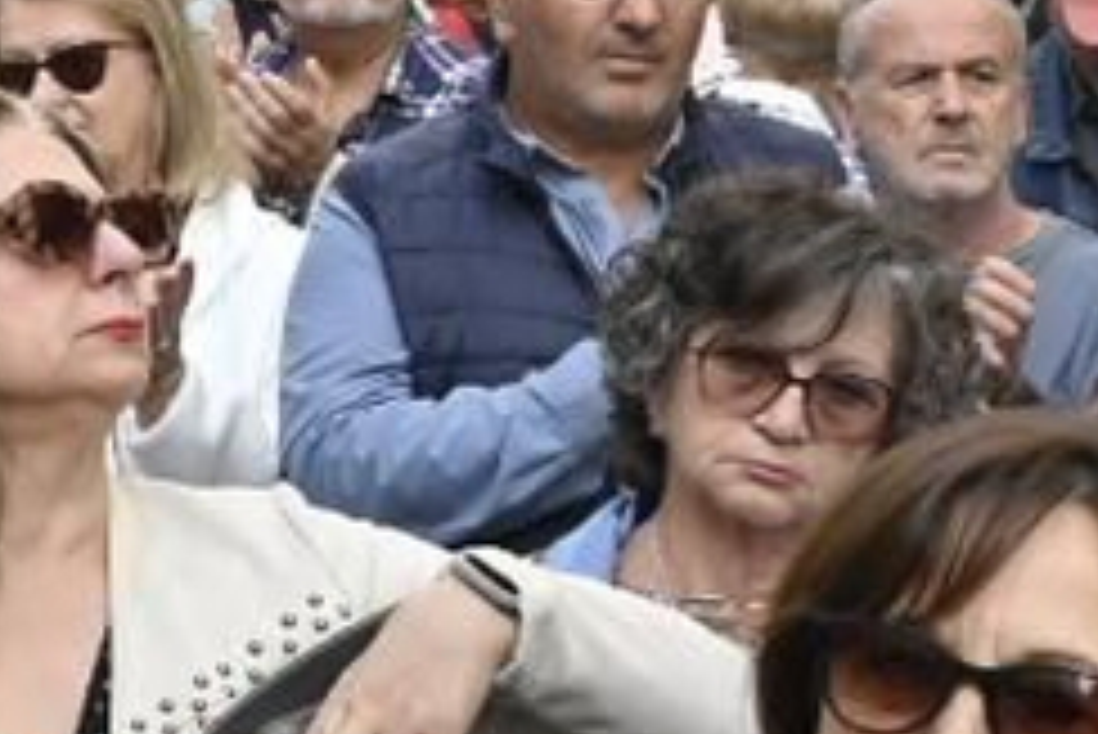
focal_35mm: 212
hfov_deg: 9.1
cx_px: -1197
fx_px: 6459
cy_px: 146
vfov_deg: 6.5
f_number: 5
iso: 200
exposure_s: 1/400
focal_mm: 21.5
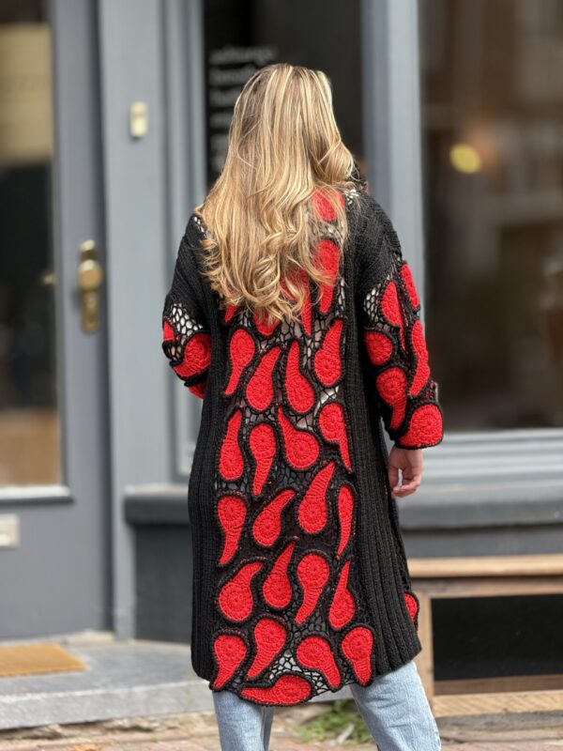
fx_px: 2602
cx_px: 282
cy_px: 376
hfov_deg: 12.3
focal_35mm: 120
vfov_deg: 16.4
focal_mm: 15.66
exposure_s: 1/180
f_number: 2.8
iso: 50
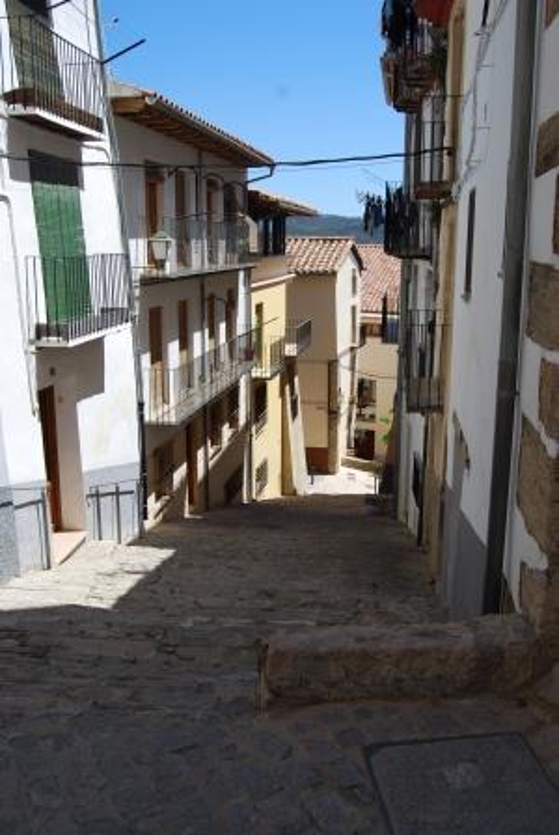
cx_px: 280
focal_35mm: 33
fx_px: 766
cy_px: 418
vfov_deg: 57.2
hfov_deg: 40.1
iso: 100
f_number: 7.1
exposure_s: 1/200
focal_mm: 22
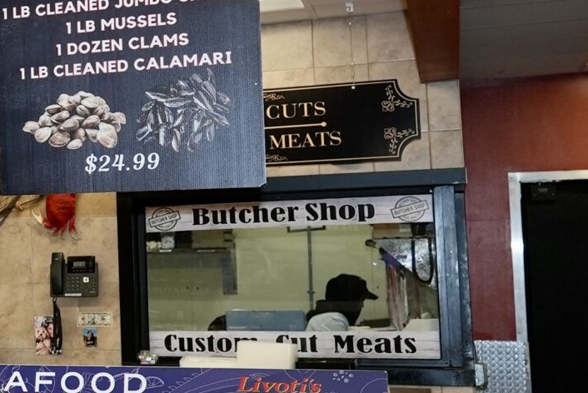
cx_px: -442
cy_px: 189
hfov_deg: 18.6
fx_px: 1422
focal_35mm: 87
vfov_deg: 15.7
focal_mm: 24
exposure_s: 1/160
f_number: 5
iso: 500
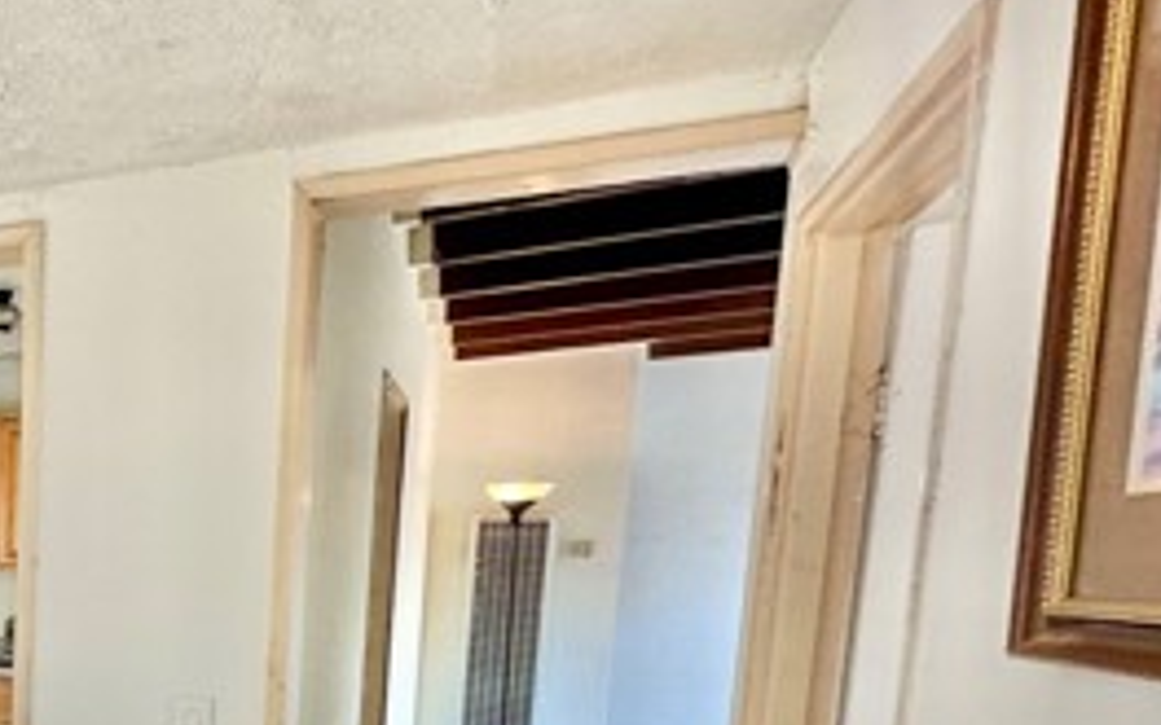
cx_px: -158
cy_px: 712
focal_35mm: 36
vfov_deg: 32.7
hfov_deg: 41.3
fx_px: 1139
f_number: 2.2
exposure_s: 1/120
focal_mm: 2.22
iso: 160
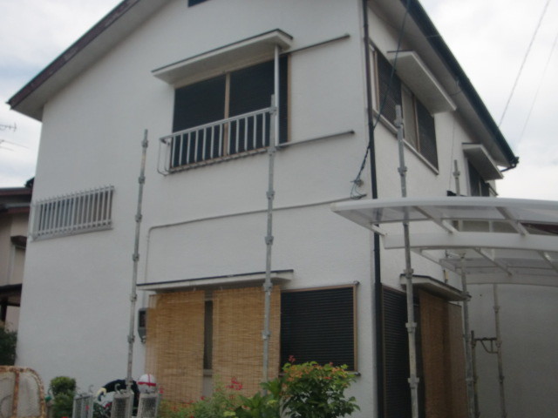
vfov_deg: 37.7
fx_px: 613
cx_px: 279
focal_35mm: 38
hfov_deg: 49.0
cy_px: 209
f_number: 3.9
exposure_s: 1/640
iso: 64
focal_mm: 6.66
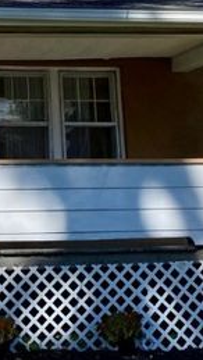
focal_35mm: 73
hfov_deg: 15.9
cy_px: 37
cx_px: -44
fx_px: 697
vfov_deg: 27.9
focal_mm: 4.25
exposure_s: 1/4274
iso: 32
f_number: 1.8
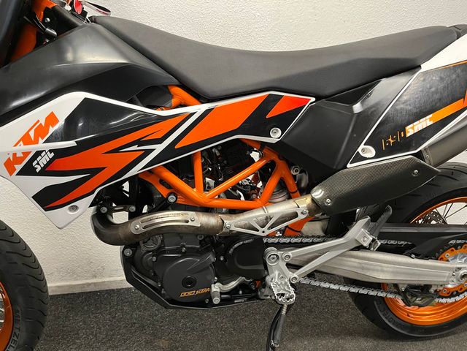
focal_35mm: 26
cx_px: 234
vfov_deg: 53.1
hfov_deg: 67.3
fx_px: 351
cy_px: 176
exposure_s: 1/50
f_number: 1.6
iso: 320
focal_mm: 5.1
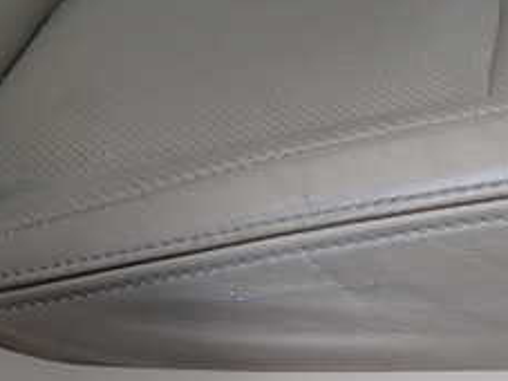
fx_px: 968
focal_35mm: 66
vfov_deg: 21.9
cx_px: 580
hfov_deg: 26.7
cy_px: 305
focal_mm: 4.5
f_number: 2.8
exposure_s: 1/125
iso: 100
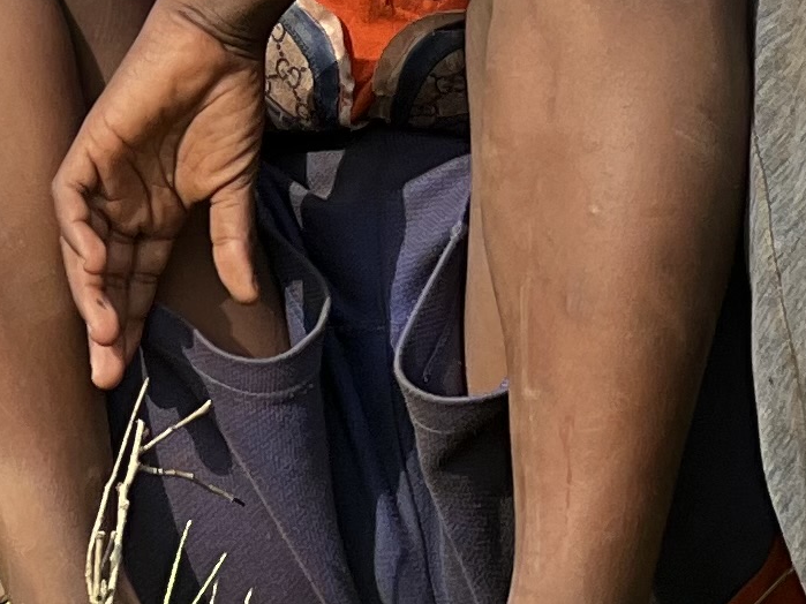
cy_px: -981
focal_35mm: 444
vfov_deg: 3.3
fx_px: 10336
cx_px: 879
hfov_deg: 4.5
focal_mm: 9
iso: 25
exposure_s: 1/121
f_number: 2.8
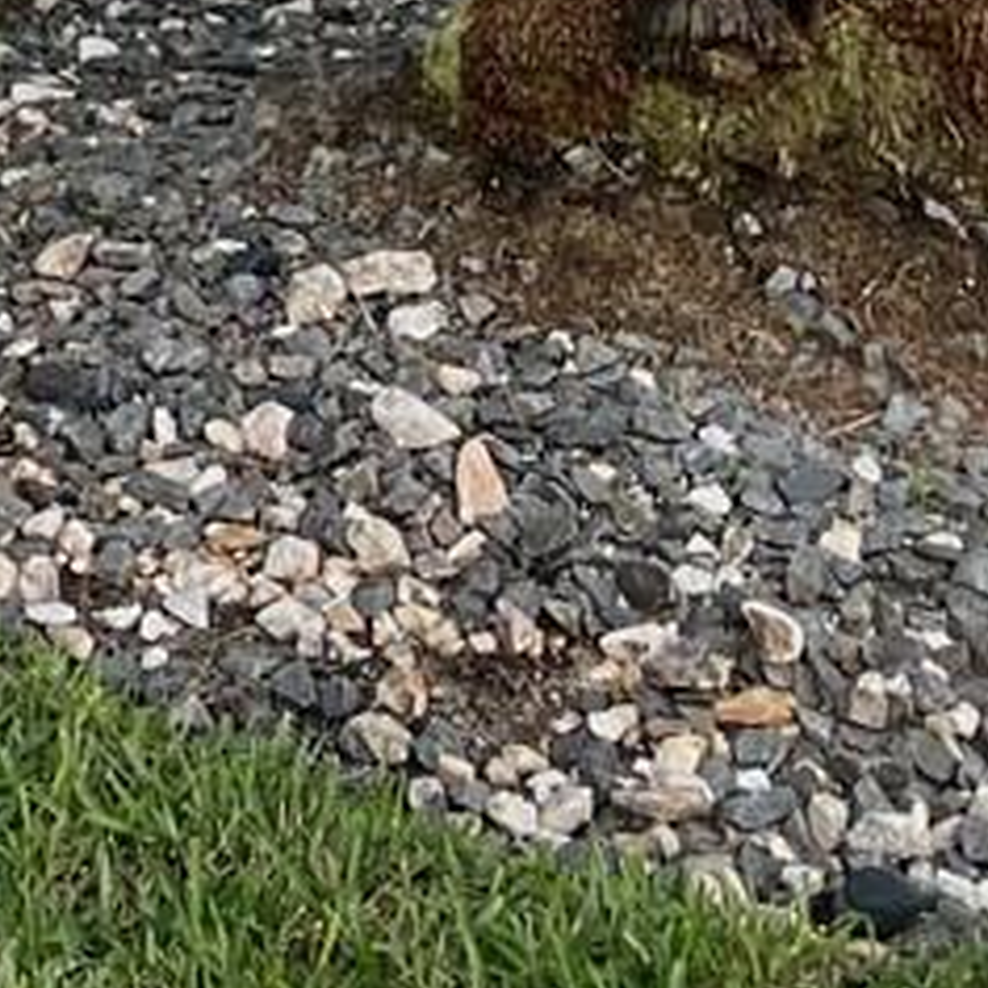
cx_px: -1218
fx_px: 5037
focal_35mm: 156
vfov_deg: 10.0
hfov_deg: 10.1
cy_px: -1302
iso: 32
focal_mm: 4.2
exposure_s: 1/130
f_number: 1.6
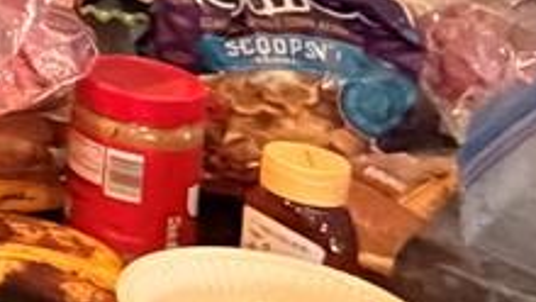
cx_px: -802
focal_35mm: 111
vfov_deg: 10.0
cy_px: -339
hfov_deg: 13.4
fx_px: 1578
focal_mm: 2.22
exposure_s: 1/60
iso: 640
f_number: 2.2
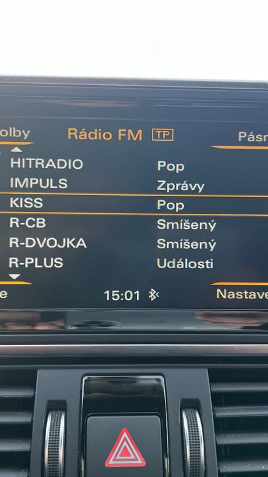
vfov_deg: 52.8
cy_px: 239
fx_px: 480
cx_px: 130
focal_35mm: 38
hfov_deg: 31.2
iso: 100
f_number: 1.5
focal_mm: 5.7
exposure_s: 1/121
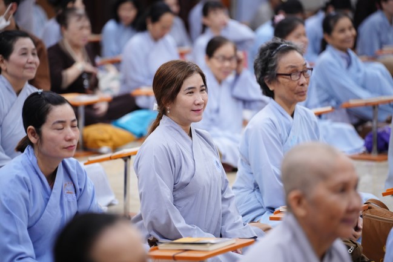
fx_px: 1638
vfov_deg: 9.2
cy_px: 131
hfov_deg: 13.7
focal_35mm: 150
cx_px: 196
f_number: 2.8
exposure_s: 1/80
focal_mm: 150
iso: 2000
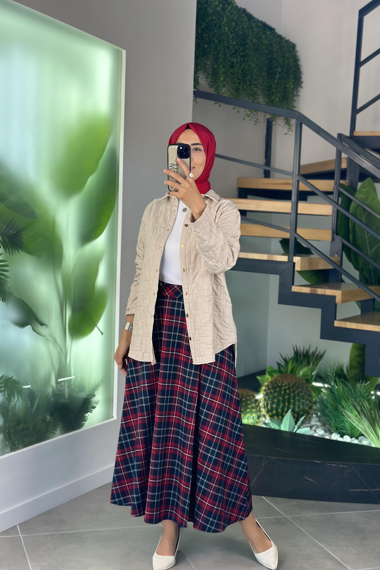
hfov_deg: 27.0
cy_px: 285
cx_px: 201
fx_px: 792
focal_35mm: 50
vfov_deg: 39.6
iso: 80
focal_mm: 6.86
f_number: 1.78
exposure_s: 1/256
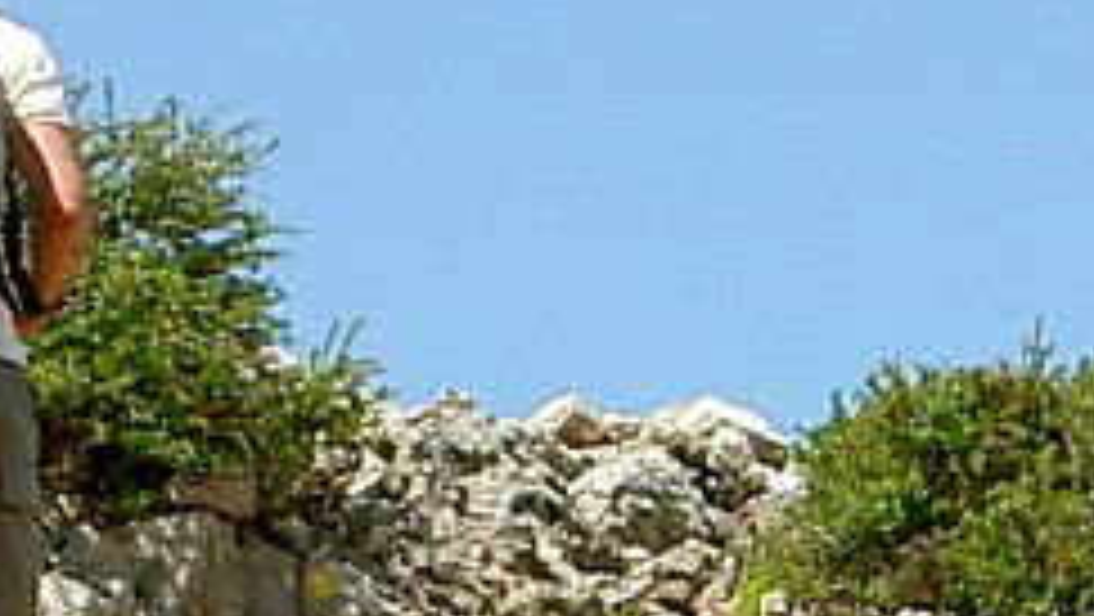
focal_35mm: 479
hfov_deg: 4.5
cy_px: 967
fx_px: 13903
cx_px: 171
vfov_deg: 2.5
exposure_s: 1/400
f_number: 4.6
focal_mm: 14.7
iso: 50
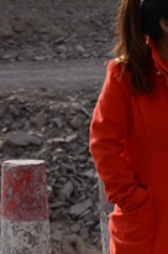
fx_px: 2142
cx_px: 158
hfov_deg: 4.5
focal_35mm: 305
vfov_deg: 6.8
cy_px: 207
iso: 100
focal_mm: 80
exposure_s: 1/250
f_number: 6.3
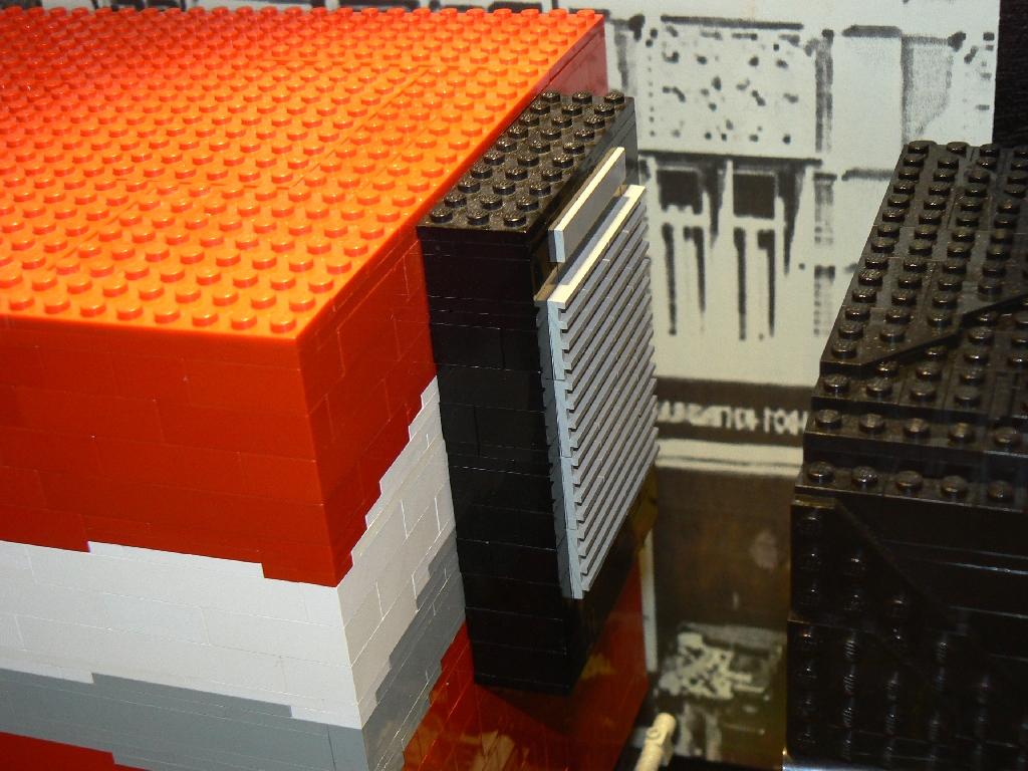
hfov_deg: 34.3
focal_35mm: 56
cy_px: 386
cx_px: 514
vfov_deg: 26.1
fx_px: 1663
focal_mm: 9.3
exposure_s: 1/30
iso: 100
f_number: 3.2
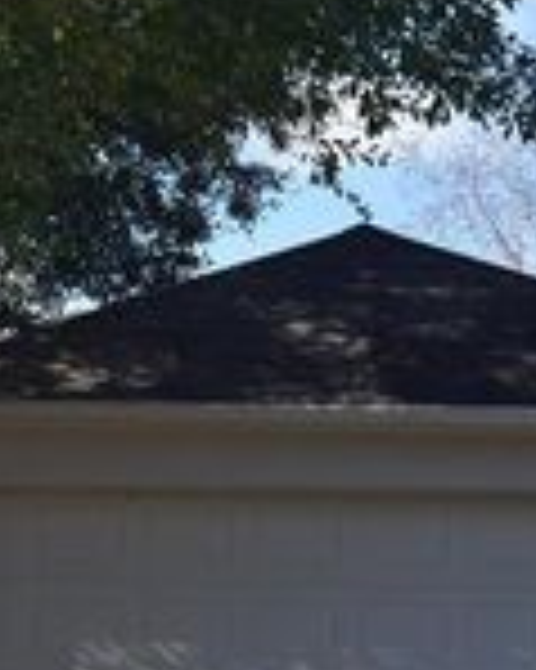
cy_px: 677
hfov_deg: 10.2
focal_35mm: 151
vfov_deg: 12.6
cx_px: 243
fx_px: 2997
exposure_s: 1/200
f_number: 9
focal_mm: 32
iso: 100
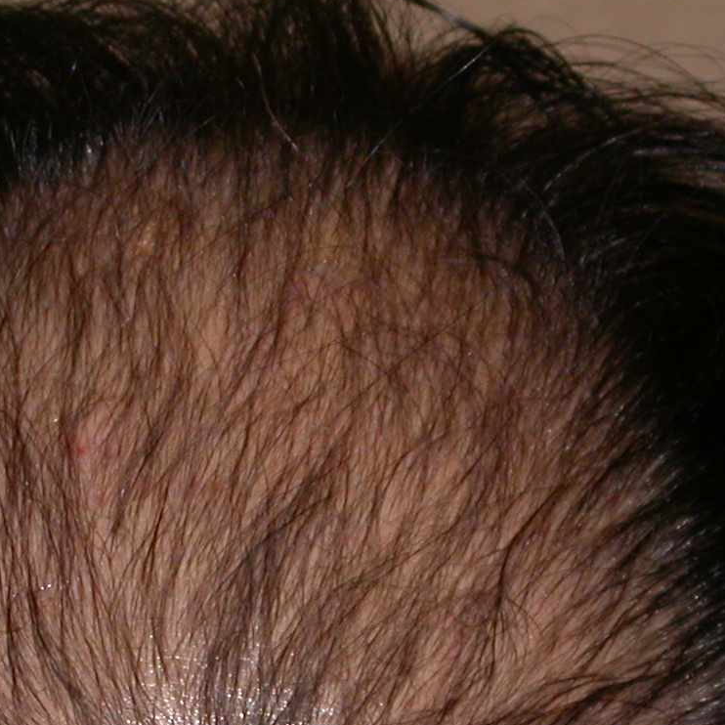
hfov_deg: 5.0
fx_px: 8341
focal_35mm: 352
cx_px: 262
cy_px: 806
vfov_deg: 5.0
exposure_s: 1/60.3
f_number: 4.6
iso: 100
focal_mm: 26.9
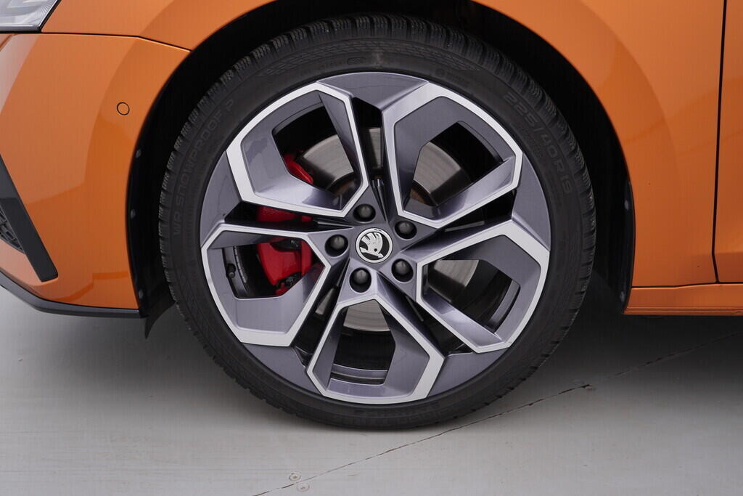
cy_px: 248
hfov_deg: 53.1
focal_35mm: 36
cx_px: 372
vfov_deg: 36.9
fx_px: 743
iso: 125
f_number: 3.5
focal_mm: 24
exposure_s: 1/60
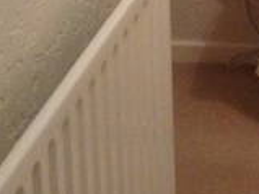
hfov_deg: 10.9
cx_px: 536
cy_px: -135
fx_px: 1226
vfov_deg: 8.7
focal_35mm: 164
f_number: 2.4
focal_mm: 3.3
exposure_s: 1/24
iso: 100
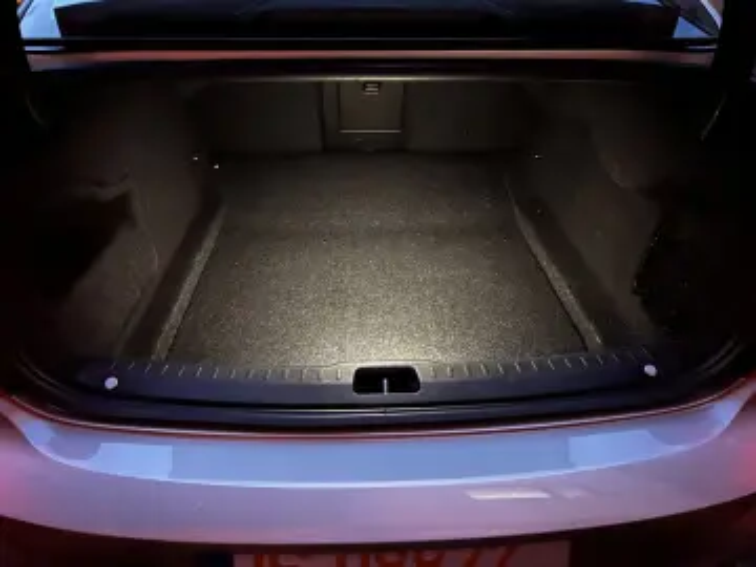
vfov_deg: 53.1
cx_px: 378
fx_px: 568
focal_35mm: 26
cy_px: 284
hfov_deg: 67.3
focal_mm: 5.7
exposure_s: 1/9
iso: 4000
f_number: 1.5
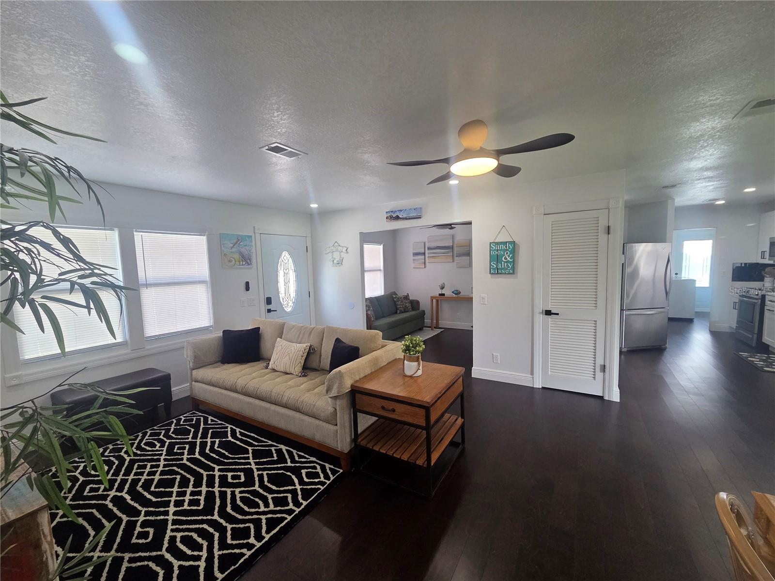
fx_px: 291
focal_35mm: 13
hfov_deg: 106.2
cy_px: 290
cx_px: 388
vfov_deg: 89.9
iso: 160
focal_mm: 2.2
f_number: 2.2
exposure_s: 1/120
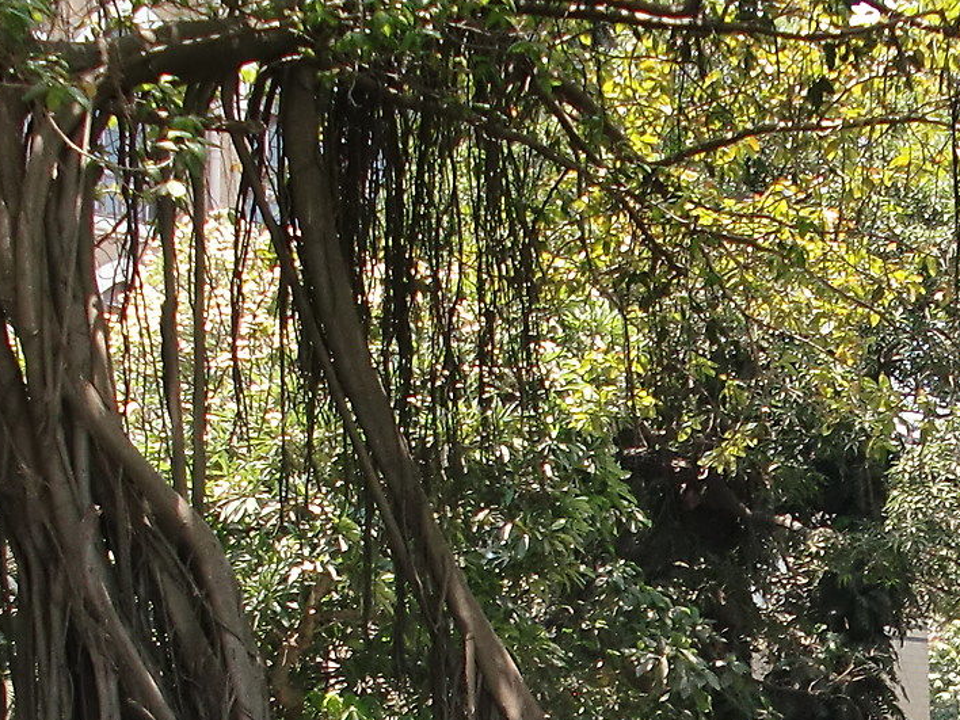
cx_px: 936
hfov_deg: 15.9
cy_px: 843
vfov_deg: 11.9
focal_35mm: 122
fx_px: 3383
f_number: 2.8
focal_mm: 6.3
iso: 64
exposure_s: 1/200
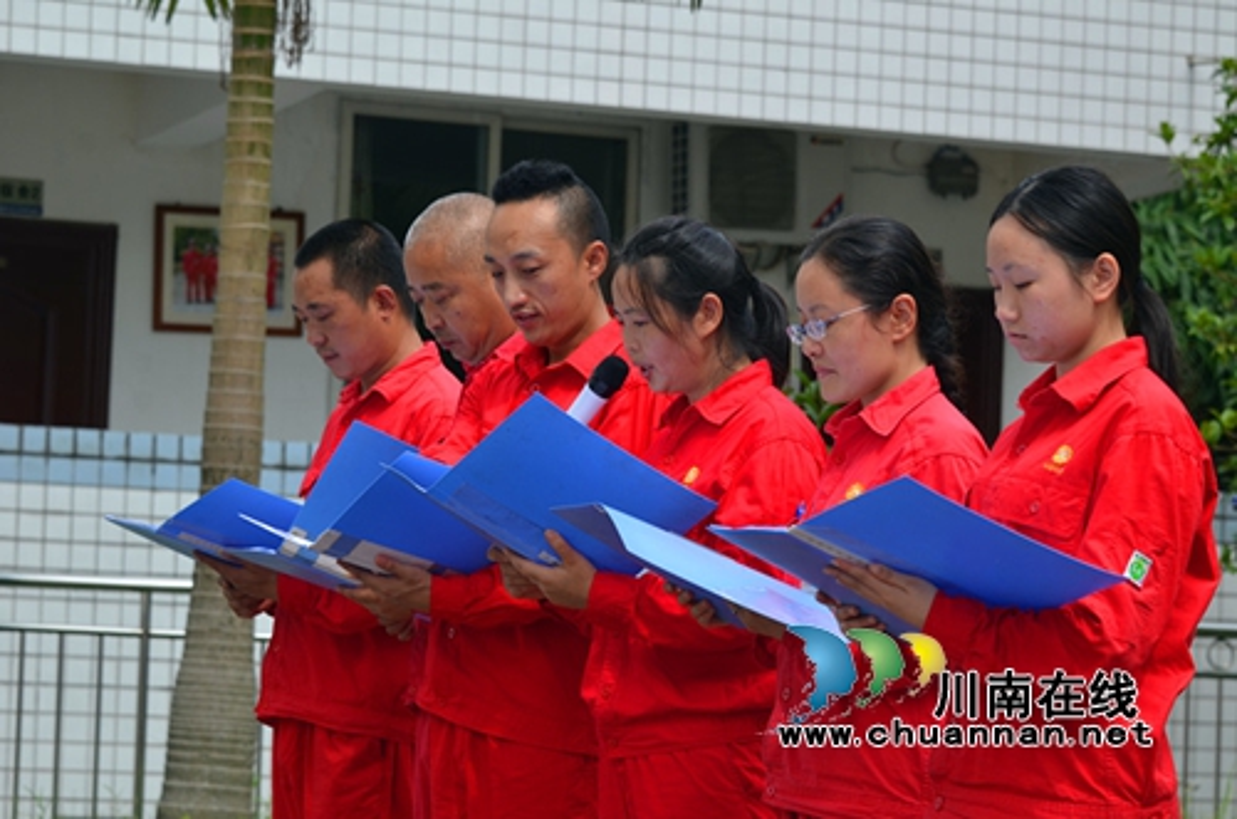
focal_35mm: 138
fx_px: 4731
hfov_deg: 14.9
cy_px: 410
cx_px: 618
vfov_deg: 9.9
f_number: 6.7
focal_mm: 92
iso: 100
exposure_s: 1/180
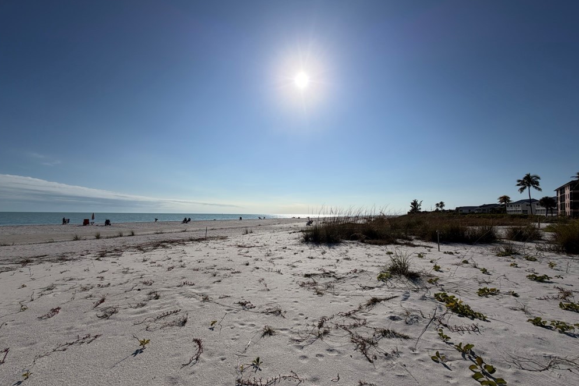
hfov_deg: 100.4
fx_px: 241
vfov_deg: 77.2
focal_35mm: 15
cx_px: 292
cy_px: 210
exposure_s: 1/4149
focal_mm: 2.22
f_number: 2.2
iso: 25
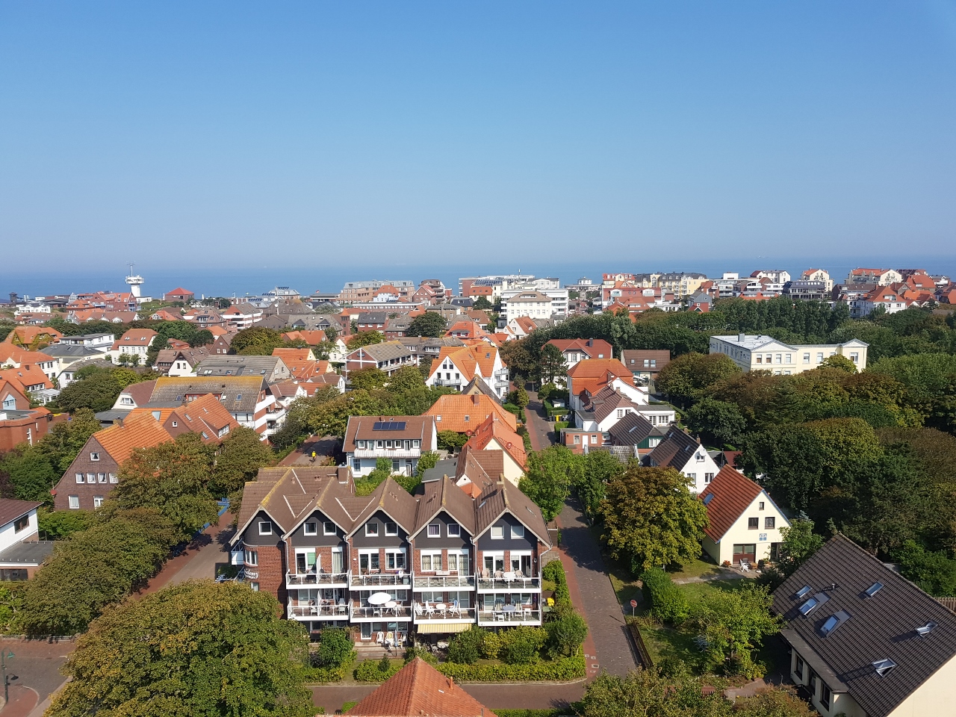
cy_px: 358
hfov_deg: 67.3
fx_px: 718
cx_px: 478
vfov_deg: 53.1
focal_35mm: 26
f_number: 1.7
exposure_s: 1/2184
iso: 40
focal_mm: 4.2
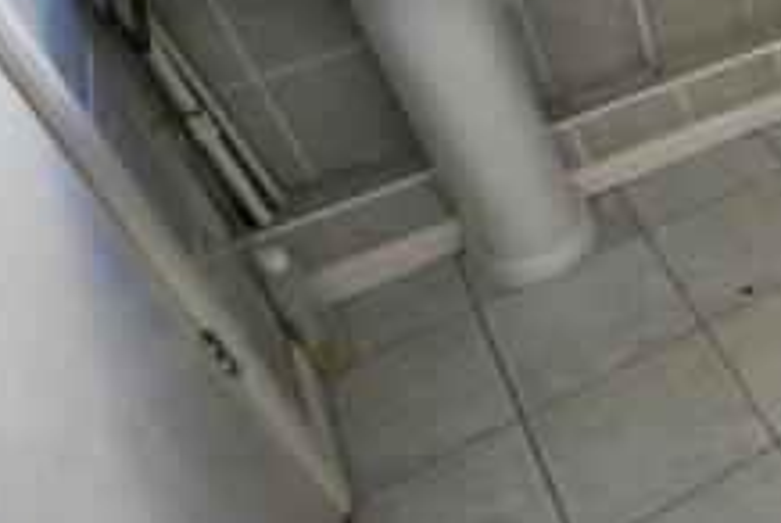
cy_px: 149
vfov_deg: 29.6
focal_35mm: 45
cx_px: 1152
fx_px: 978
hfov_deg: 28.9
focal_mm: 10
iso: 320
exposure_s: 1/60
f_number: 4
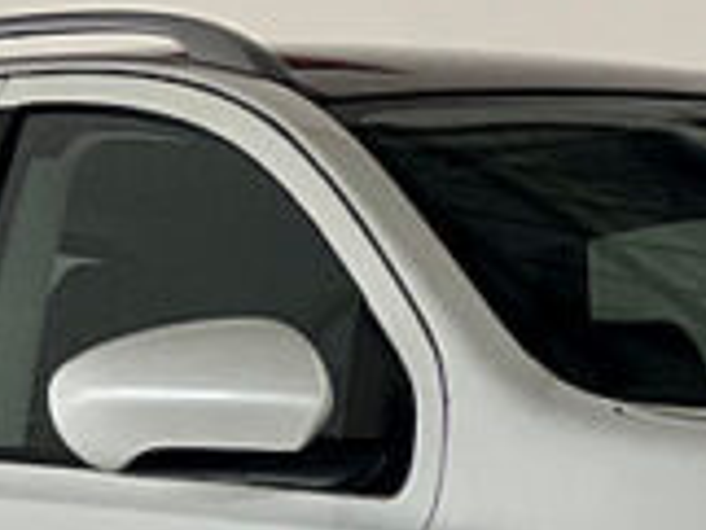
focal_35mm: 383
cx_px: 697
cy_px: 276
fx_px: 7817
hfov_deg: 5.2
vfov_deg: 3.9
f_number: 2.8
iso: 250
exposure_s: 1/82
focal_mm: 9
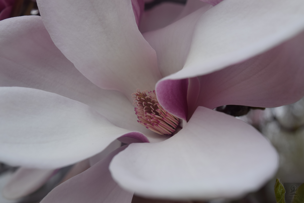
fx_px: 481
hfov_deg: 35.1
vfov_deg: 23.8
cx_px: 152
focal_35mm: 57
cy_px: 102
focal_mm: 38
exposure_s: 1/320
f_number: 8
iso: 200
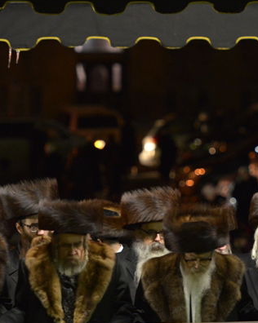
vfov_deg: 5.9
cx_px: 247
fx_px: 3136
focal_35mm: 328
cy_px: 253
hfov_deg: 4.7
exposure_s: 1/80
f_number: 2.8
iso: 2200
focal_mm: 135
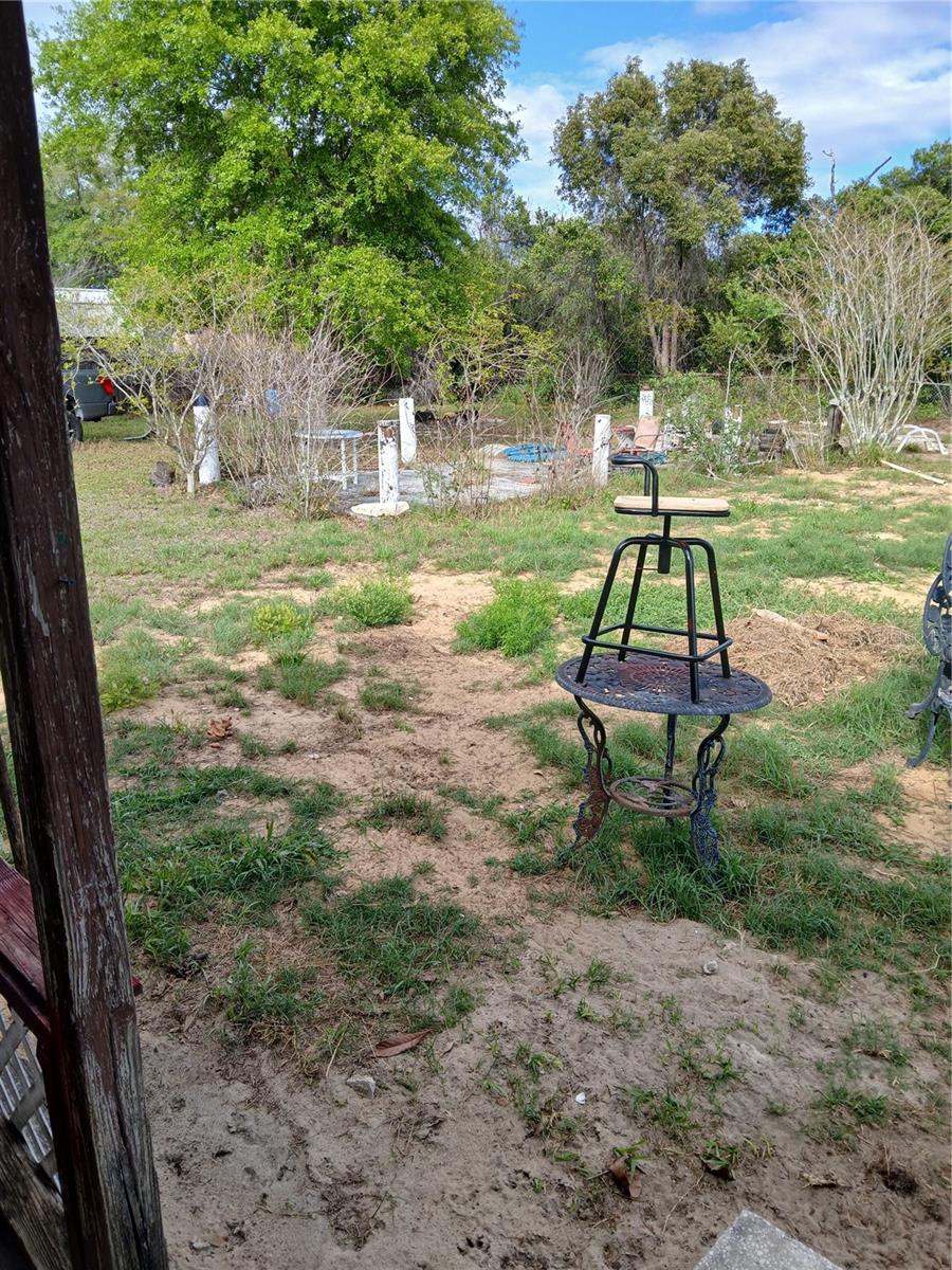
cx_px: 476
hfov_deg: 53.1
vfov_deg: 67.3
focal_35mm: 26
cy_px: 635
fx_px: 953
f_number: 1.8
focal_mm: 3.98
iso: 20
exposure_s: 1/312
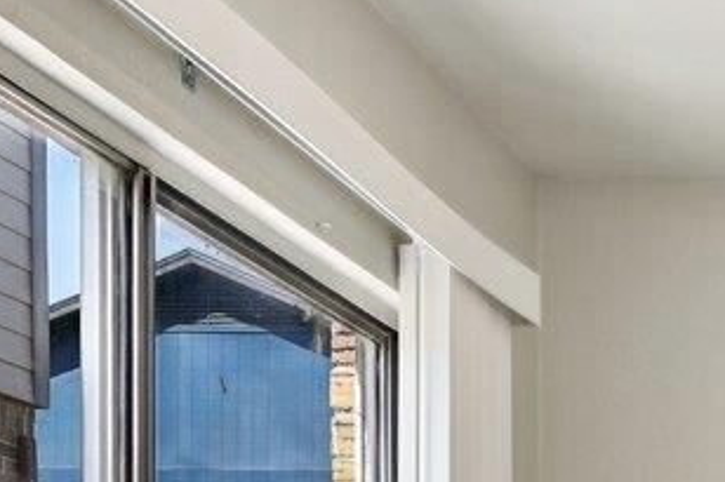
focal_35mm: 93
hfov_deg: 18.6
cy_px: 826
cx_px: 1179
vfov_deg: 13.4
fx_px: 1872
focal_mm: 14
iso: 100
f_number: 8
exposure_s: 1/60
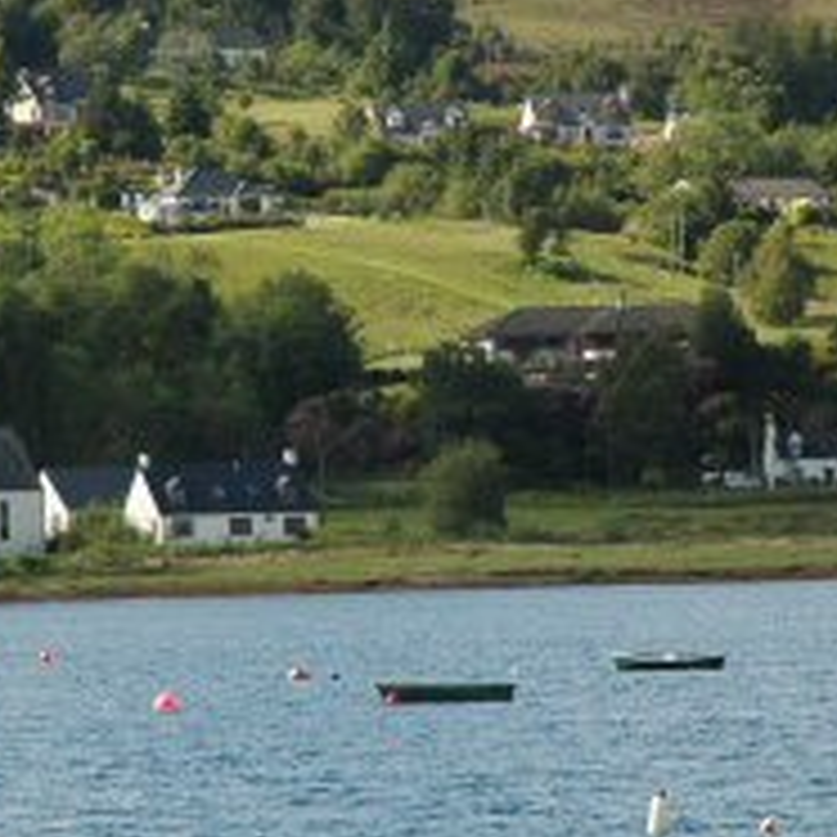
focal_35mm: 239
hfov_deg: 7.3
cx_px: 554
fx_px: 6538
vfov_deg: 7.3
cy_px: 198
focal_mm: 70
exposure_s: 1/640
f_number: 11
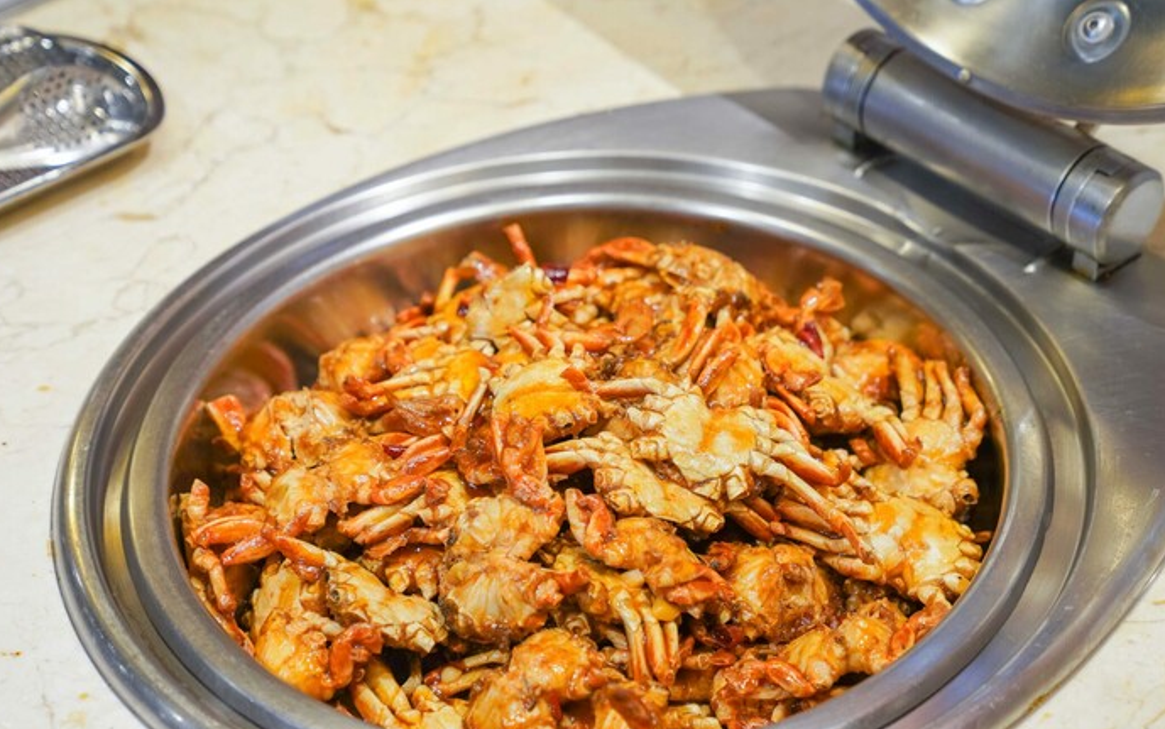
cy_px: 396
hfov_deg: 23.5
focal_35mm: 88
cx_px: 615
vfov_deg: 14.9
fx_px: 2795
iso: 640
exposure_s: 1/80
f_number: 3.2
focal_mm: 70
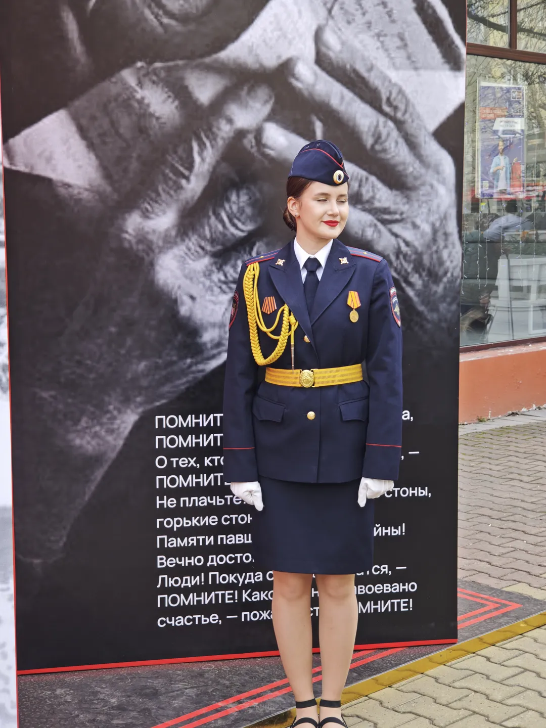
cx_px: 273
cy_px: 364
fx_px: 1262
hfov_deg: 24.4
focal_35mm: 60
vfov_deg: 32.2
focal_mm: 9
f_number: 2
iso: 64
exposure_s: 1/100
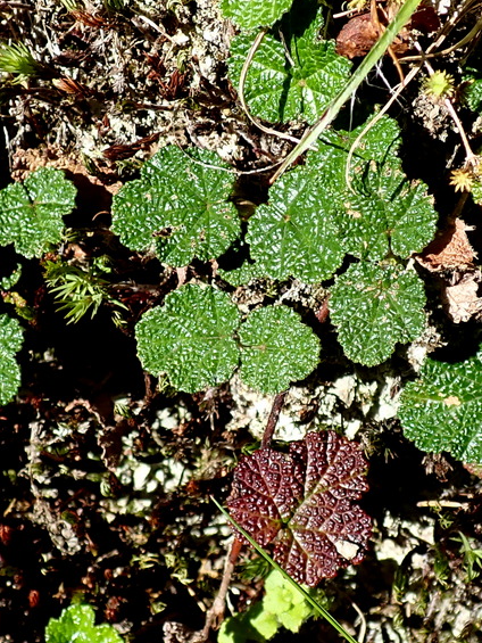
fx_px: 965
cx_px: 230
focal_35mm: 52
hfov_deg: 28.0
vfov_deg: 36.6
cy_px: 241
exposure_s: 1/500
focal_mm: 5.4
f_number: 3.2
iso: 100
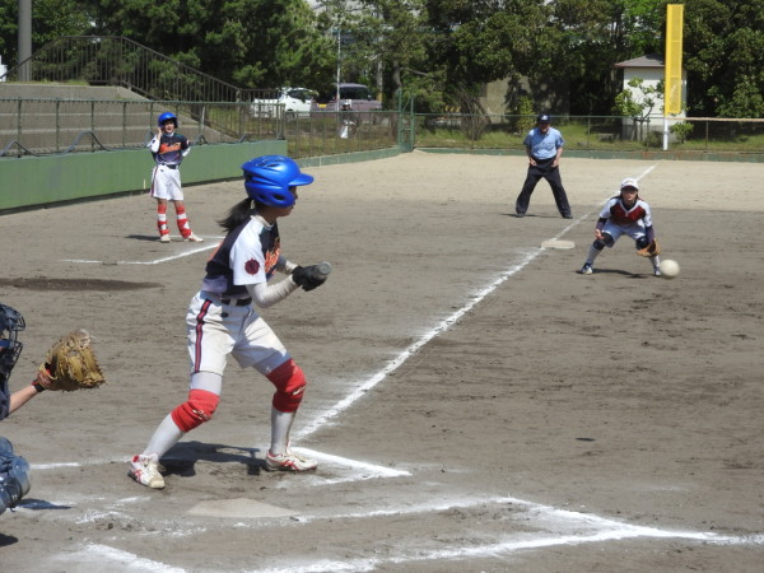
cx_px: 382
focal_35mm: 105
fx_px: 2317
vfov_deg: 14.1
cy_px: 286
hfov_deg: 18.7
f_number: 4.8
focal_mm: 18.8
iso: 100
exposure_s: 1/800
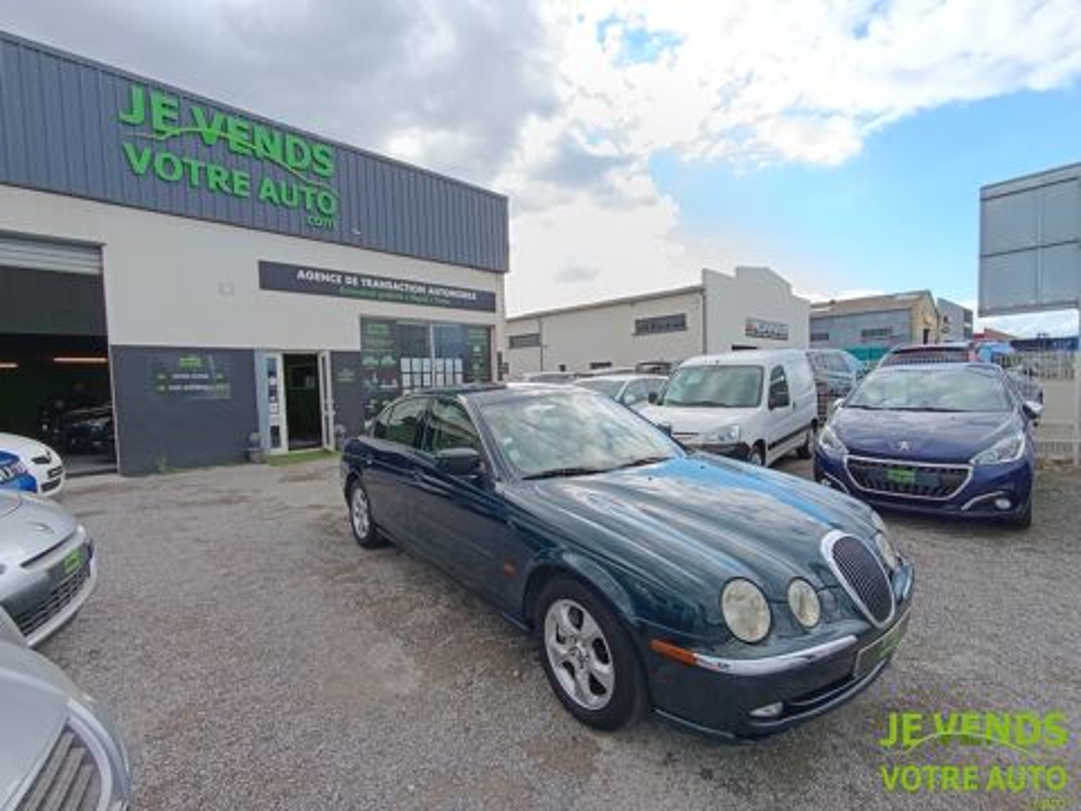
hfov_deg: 94.5
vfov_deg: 78.1
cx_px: 540
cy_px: 406
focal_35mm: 16
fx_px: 500
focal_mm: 1.65
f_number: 2.2
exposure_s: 1/236
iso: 50
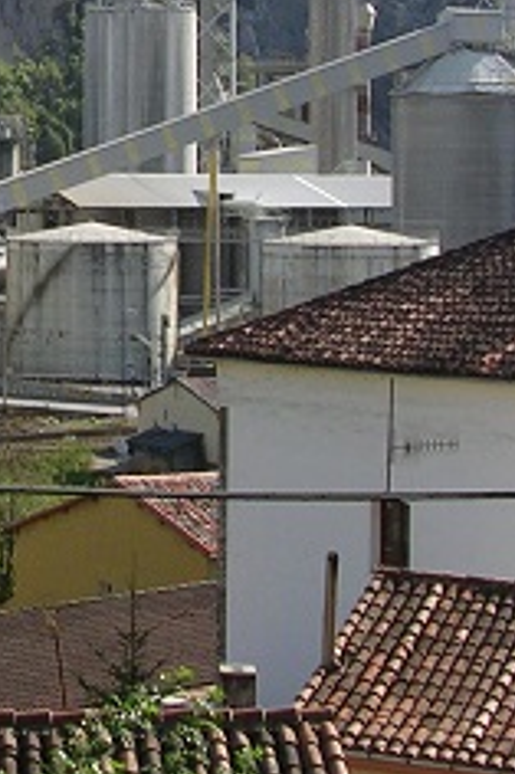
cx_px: -185
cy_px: 34
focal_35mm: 103
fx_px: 2213
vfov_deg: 19.4
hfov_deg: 12.8
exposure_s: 1/226
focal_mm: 5.8
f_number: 5.6
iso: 50
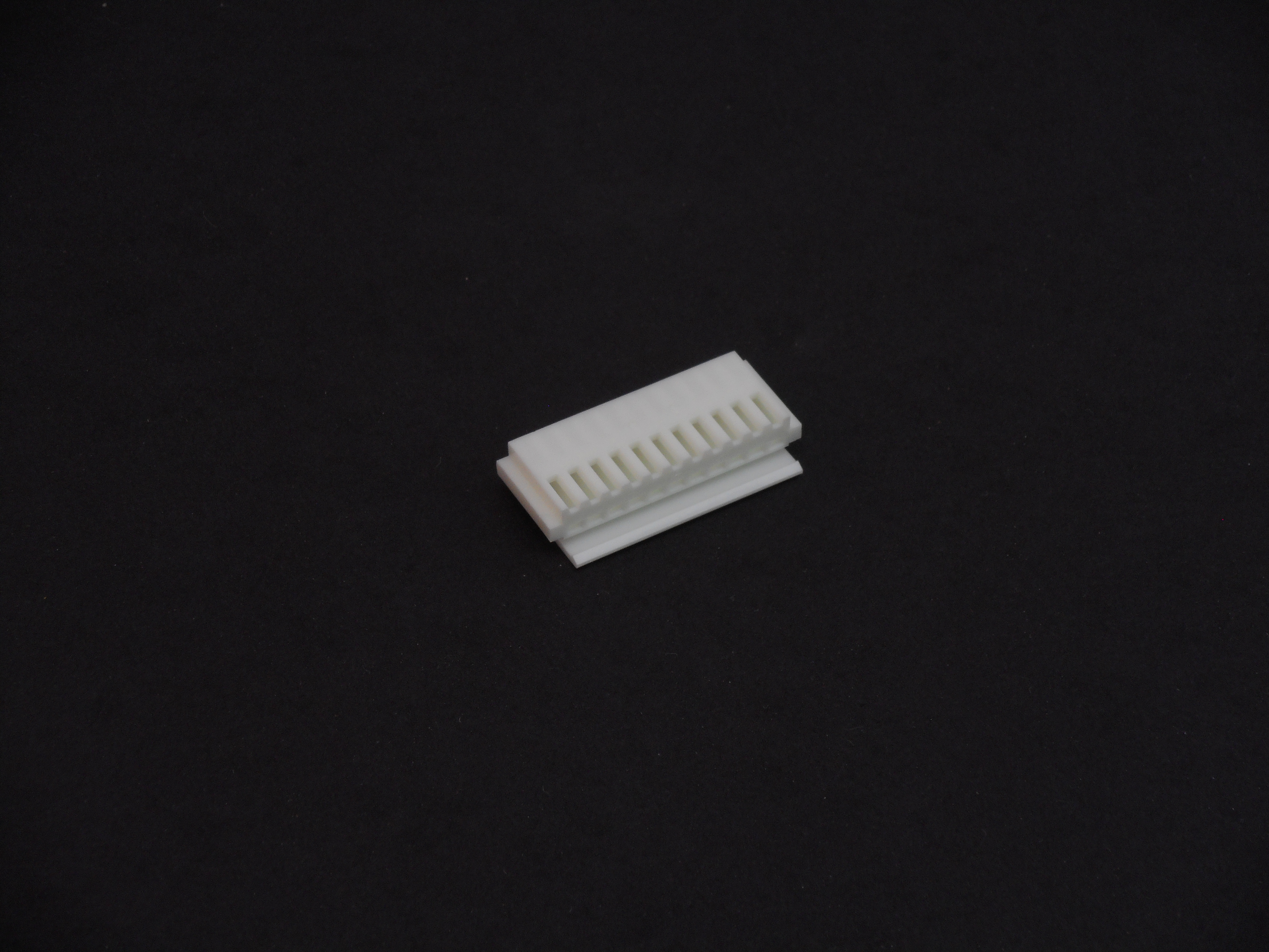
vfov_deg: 14.5
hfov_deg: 19.3
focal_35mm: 102
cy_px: 476
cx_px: 634
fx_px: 3739
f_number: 5.8
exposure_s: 1/60
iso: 110
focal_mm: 18.2
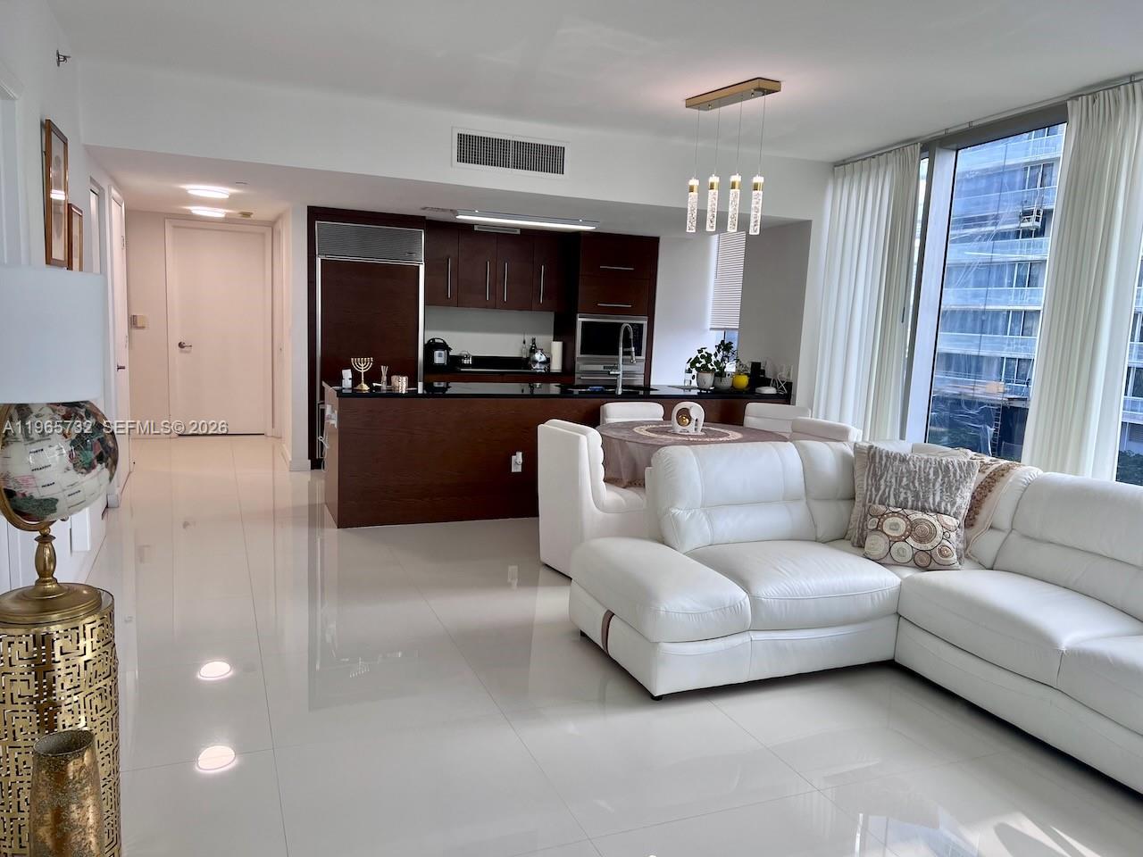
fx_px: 859
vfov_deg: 53.1
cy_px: 428
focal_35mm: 26
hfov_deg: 67.3
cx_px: 572
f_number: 1.5
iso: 40
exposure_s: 1/155
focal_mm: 5.7
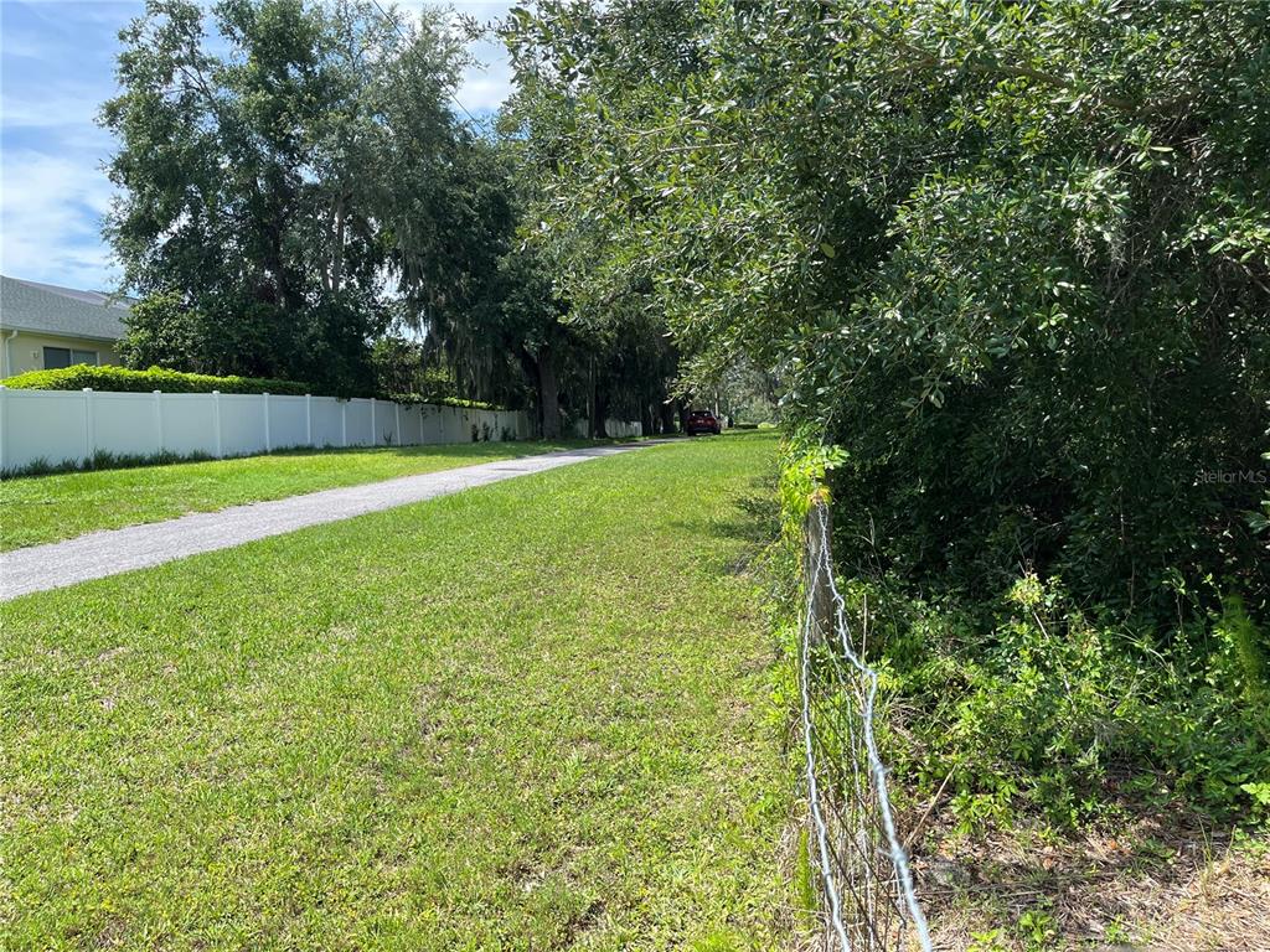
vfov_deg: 53.1
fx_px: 954
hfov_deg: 67.3
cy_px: 476
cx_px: 635
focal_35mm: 26
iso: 50
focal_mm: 5.1
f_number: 1.6
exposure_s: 1/1325
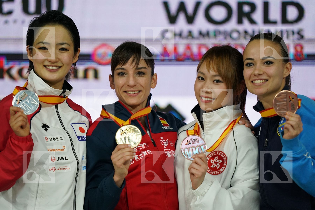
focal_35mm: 400
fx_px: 3500
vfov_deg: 3.4
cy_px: 105
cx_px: 158
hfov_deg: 5.2
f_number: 2.8
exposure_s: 1/400
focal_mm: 400
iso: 2500
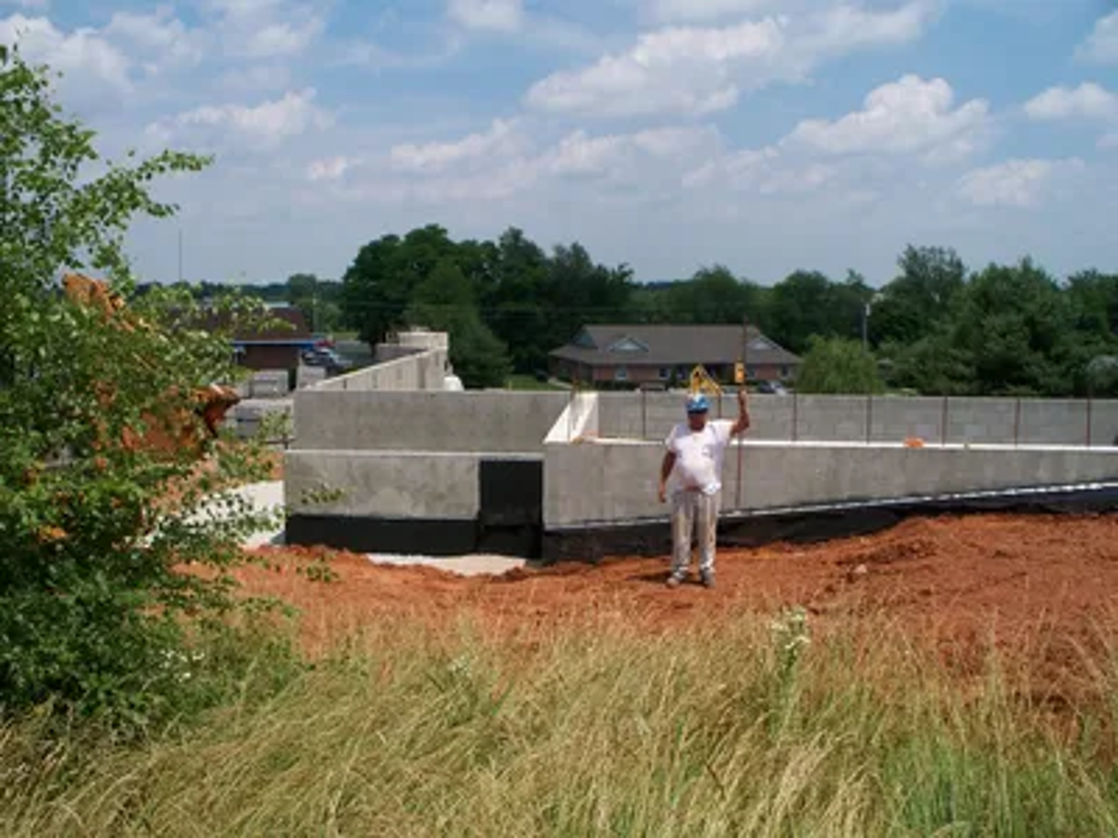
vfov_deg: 39.7
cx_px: 559
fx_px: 1163
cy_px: 419
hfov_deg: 51.4
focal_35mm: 36
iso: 64
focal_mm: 7.54
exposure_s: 1/500
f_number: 5
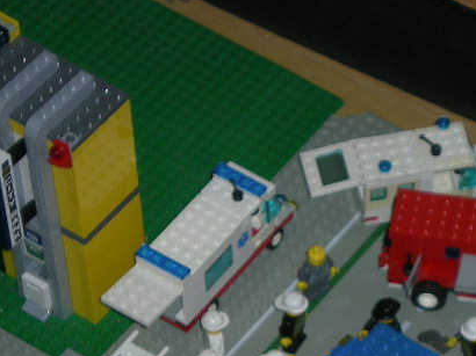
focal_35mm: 185
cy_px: 406
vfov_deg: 8.0
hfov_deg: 10.7
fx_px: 2542
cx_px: 333
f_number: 4.6
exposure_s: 1/120
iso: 55
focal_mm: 12.3
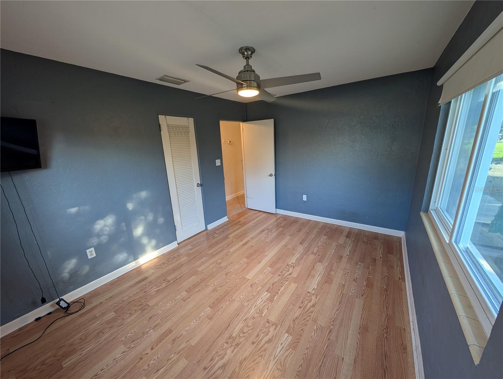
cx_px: 252
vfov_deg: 94.6
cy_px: 190
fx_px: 175
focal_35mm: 12
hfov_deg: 110.5
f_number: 1.7
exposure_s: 1/30
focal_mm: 2.02
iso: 60
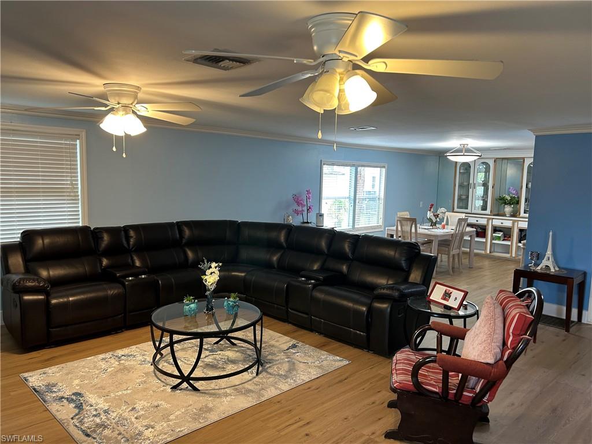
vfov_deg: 53.1
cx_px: 296
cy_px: 222
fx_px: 445
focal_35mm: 26
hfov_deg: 67.3
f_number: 1.5
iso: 125
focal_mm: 5.7
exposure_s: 1/60
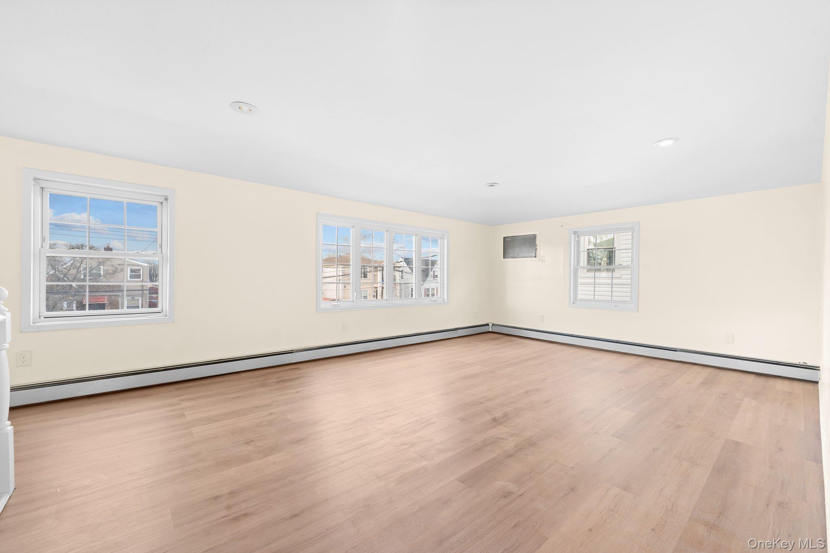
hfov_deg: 104.3
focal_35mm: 14
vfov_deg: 81.2
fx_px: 323
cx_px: 415
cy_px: 276
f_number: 9
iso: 640
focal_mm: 14
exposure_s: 1/2.5
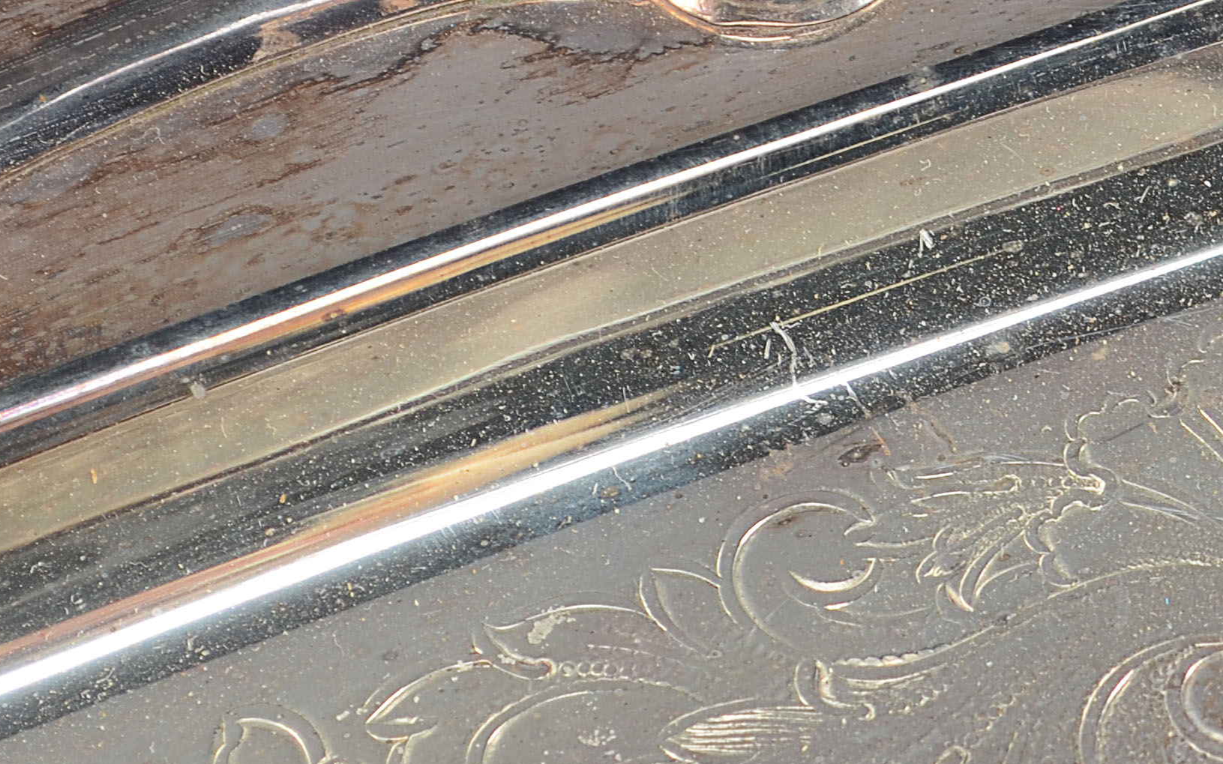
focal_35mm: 254
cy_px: 126
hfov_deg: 8.3
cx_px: 1081
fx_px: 8450
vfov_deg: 5.2
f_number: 8
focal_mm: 55
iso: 100
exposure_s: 1/80
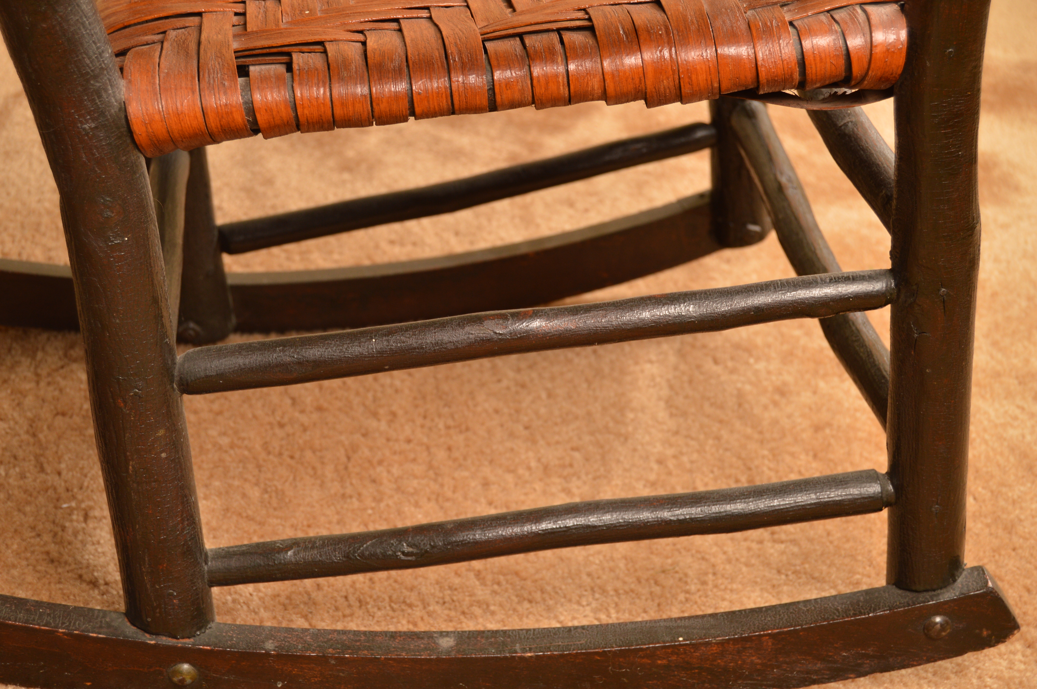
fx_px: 1813
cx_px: 518
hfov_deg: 31.9
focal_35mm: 63
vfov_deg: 21.5
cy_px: 344
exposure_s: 1/160
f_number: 6.3
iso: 200
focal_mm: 42
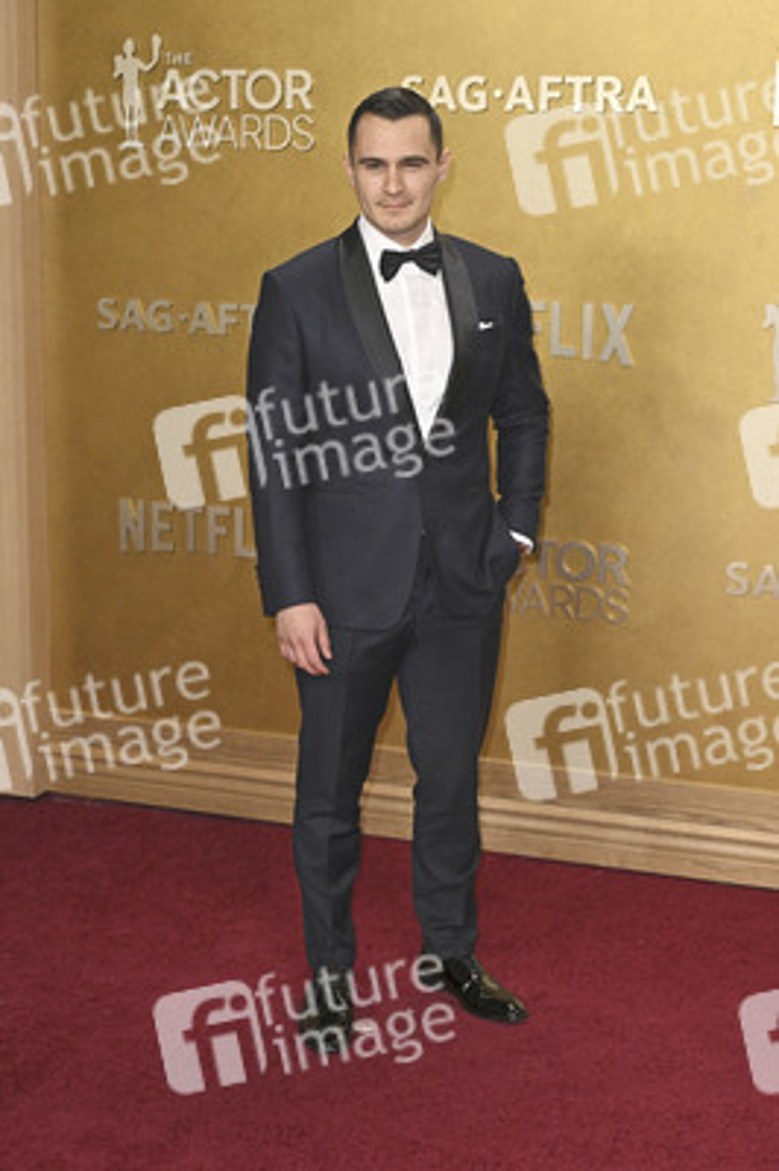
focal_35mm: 52
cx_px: 390
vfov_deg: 38.2
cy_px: 586
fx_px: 1691
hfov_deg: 25.9
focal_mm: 52
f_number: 5.6
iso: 2500
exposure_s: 1/320
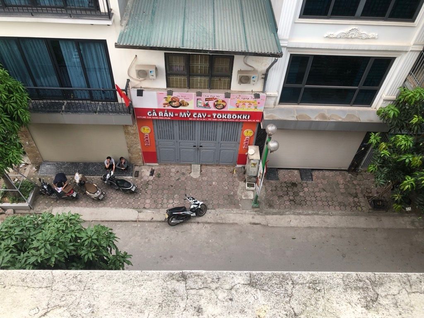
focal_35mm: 28
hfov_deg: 63.4
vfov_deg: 49.7
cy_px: 159
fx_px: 343
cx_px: 212
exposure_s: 1/298
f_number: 1.8
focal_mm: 3.99
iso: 20
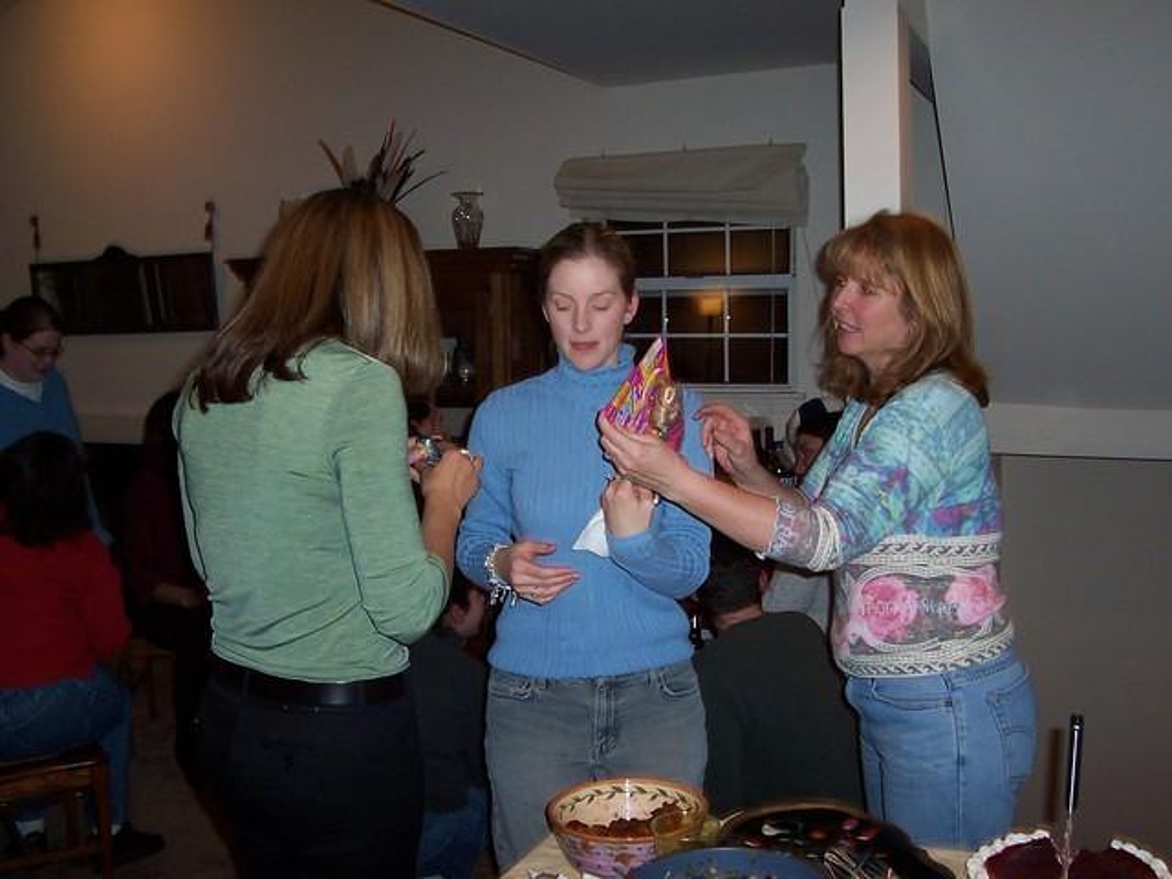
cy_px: 440
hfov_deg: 50.1
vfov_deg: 38.7
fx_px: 1253
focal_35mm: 37
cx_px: 586
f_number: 2.8
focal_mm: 5.6
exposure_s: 1/60
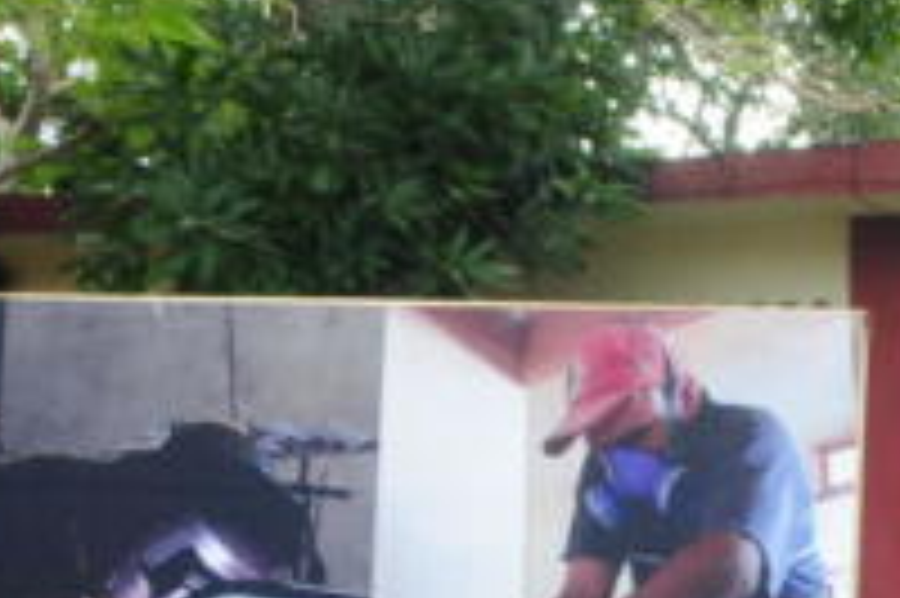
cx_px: 1188
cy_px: 585
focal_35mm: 152
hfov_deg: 13.0
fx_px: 3794
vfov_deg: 9.0
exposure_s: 1/60
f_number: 13
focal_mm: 27
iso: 640
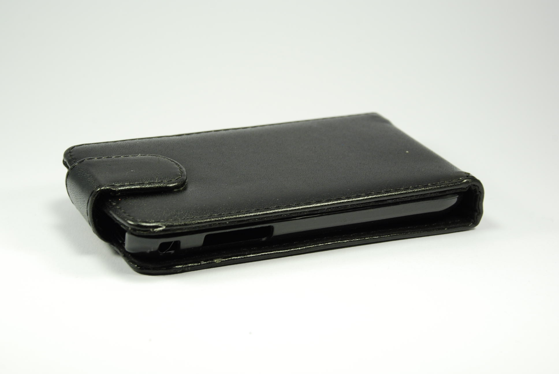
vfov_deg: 17.5
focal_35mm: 78
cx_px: 280
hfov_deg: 26.0
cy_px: 187
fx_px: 1213
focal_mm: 52
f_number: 11
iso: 400
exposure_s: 1/30
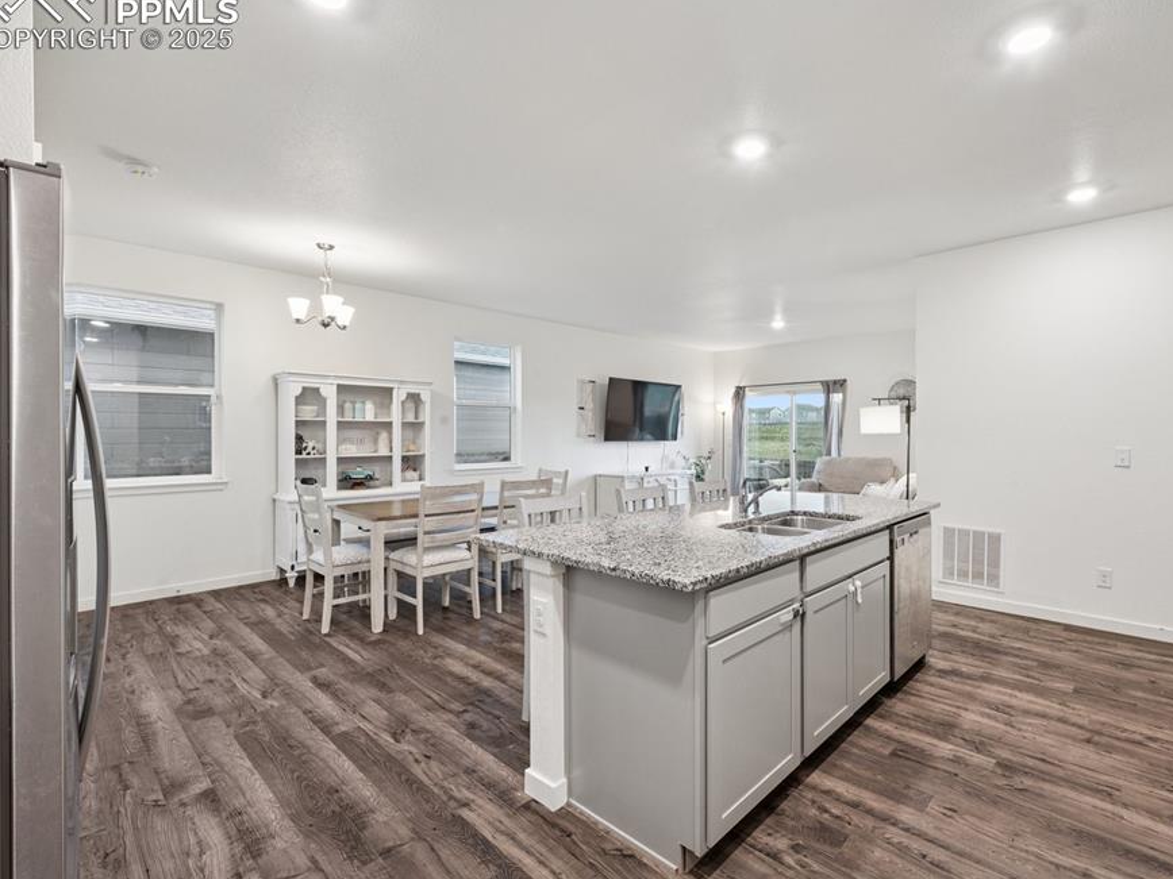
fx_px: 576
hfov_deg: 90.6
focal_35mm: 17
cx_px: 659
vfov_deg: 74.7
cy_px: 435
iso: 100
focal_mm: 15
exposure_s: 1.6
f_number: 11
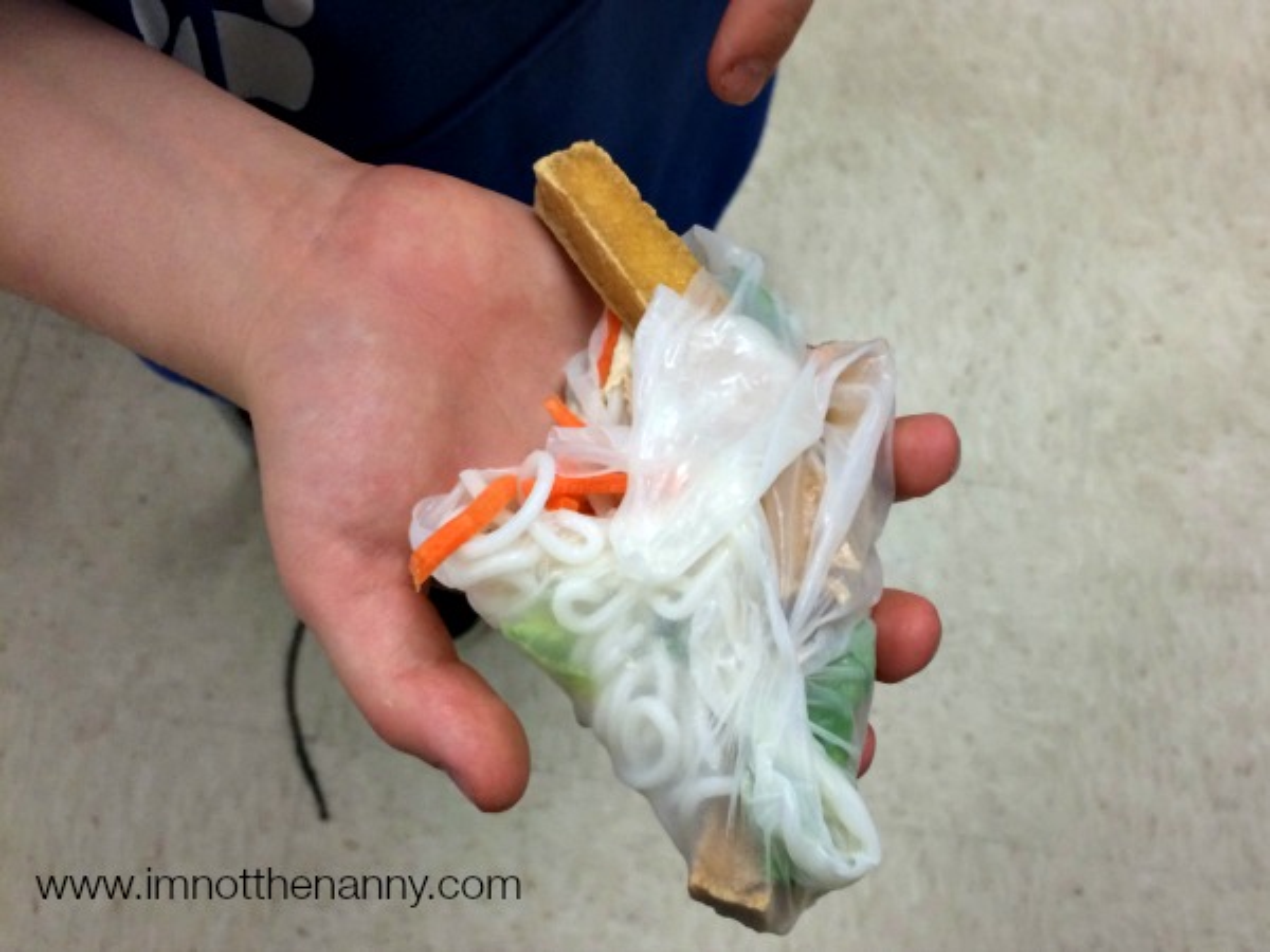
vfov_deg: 48.2
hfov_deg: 61.7
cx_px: 635
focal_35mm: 29
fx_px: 1064
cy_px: 476
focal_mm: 4.15
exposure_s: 1/30
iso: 50
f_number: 2.2
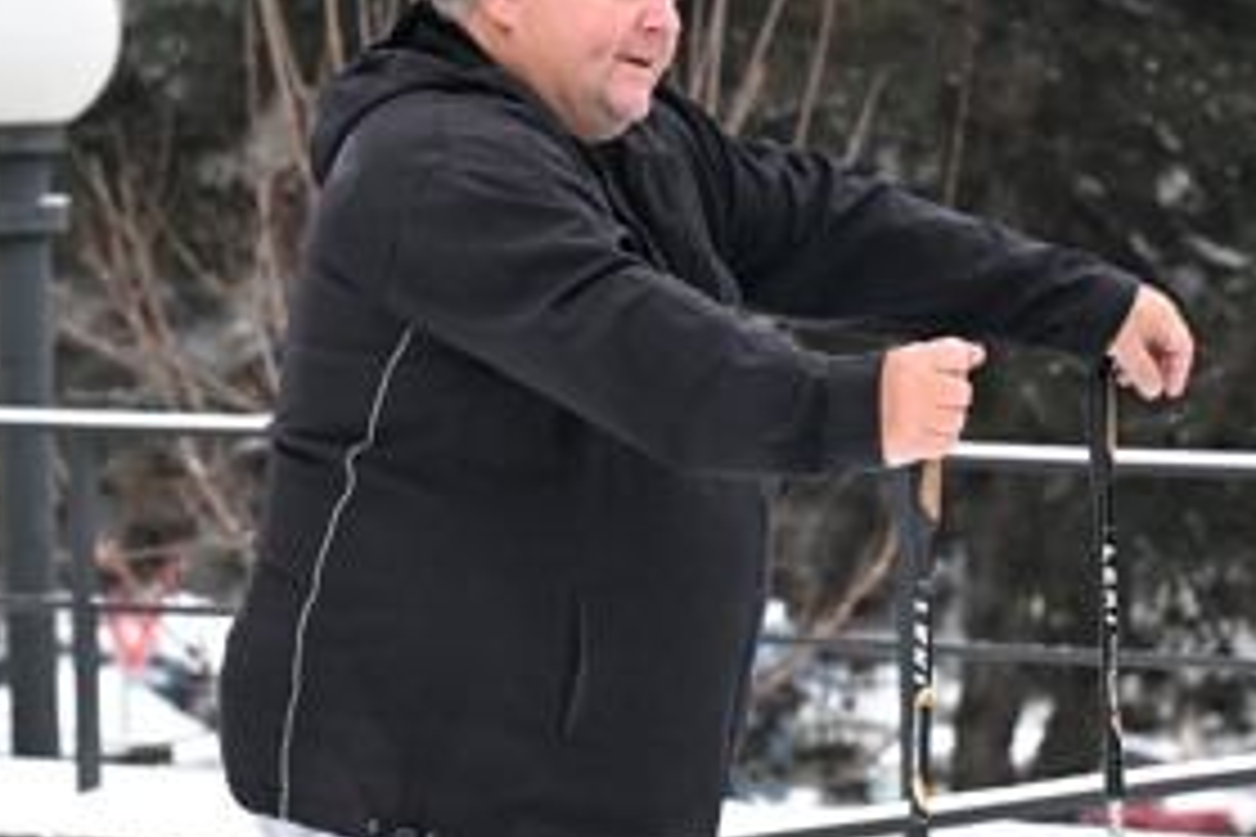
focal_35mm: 336
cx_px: 905
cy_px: 666
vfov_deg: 4.1
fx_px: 11722
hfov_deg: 6.1
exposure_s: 1/400
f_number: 5
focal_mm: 91
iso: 2000
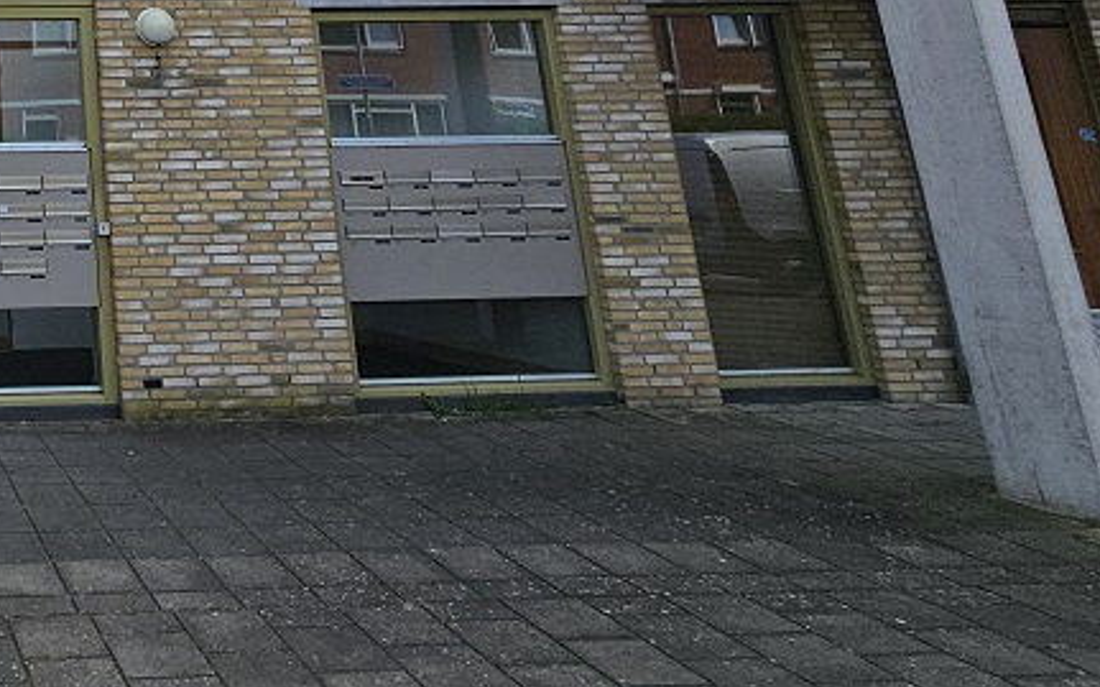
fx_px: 959
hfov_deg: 43.5
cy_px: -107
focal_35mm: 32
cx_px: -153
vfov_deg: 33.2
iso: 50
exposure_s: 1/2767
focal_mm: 2.2
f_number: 2.2
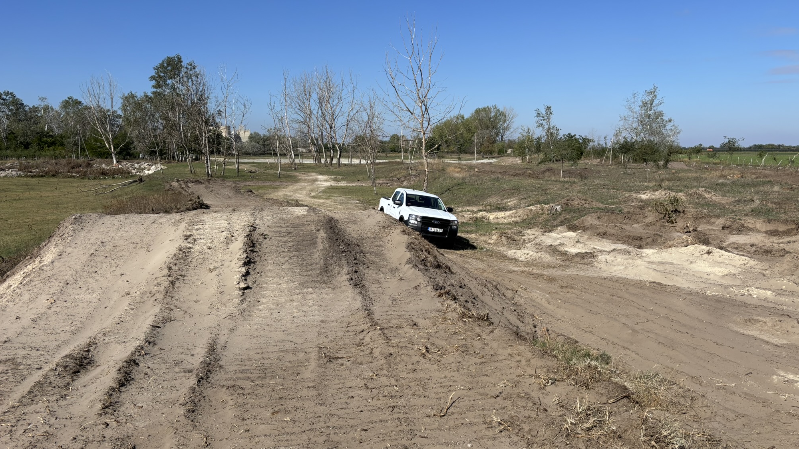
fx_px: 614
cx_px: 401
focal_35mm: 29
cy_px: 249
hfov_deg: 66.1
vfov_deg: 40.1
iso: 50
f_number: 1.6
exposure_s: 1/5076
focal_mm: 5.96
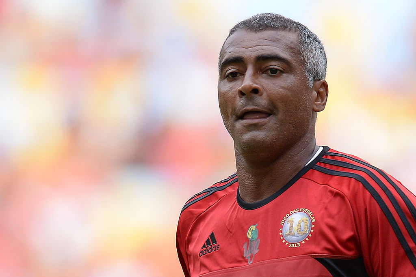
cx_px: 208
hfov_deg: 5.2
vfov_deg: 3.4
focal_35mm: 400
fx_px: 4623
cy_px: 138
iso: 1250
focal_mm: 400
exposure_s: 1/2000
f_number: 4
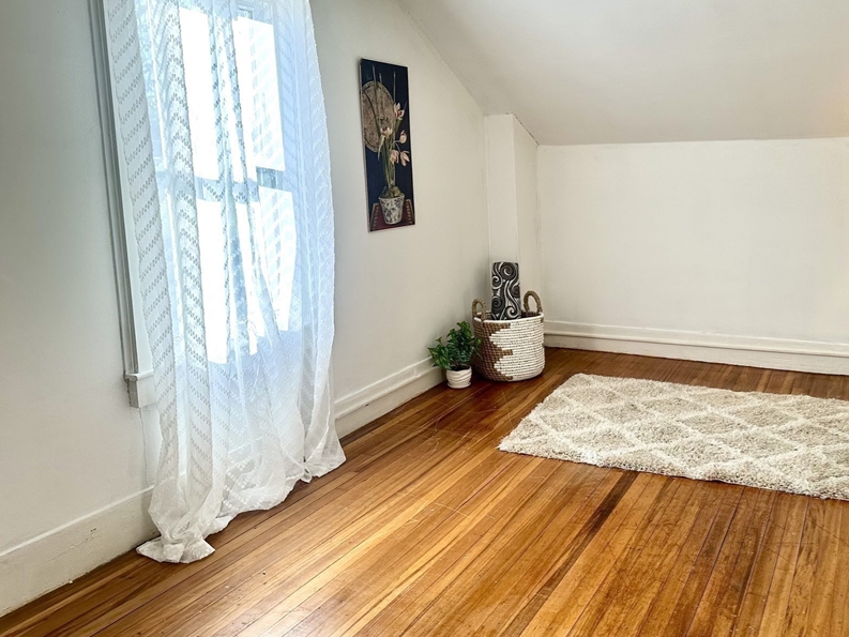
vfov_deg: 45.1
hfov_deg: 57.5
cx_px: 543
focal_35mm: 31
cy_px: 241
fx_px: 760
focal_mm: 6.86
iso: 80
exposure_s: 1/570
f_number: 1.78
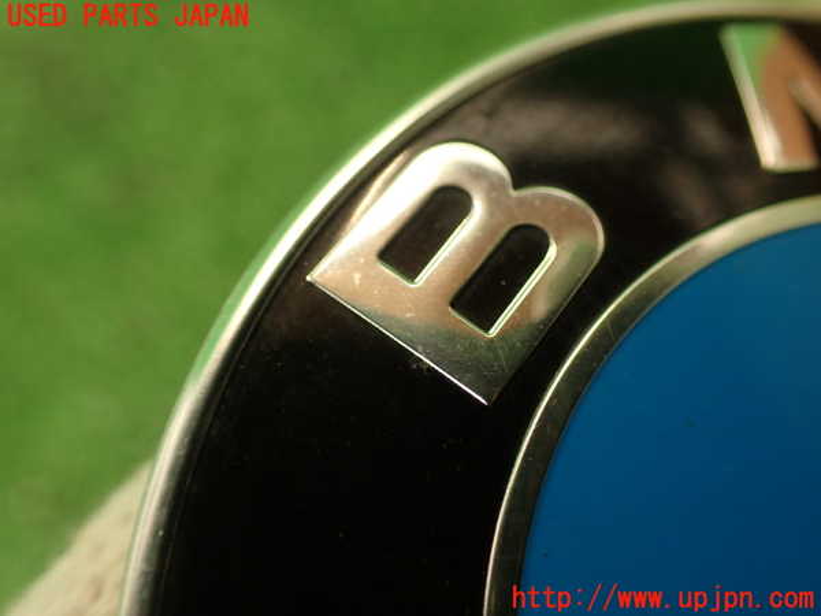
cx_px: 410
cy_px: 308
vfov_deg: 44.2
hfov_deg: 56.8
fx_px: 759
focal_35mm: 32
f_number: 2.4
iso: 200
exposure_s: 1/60
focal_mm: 5.79
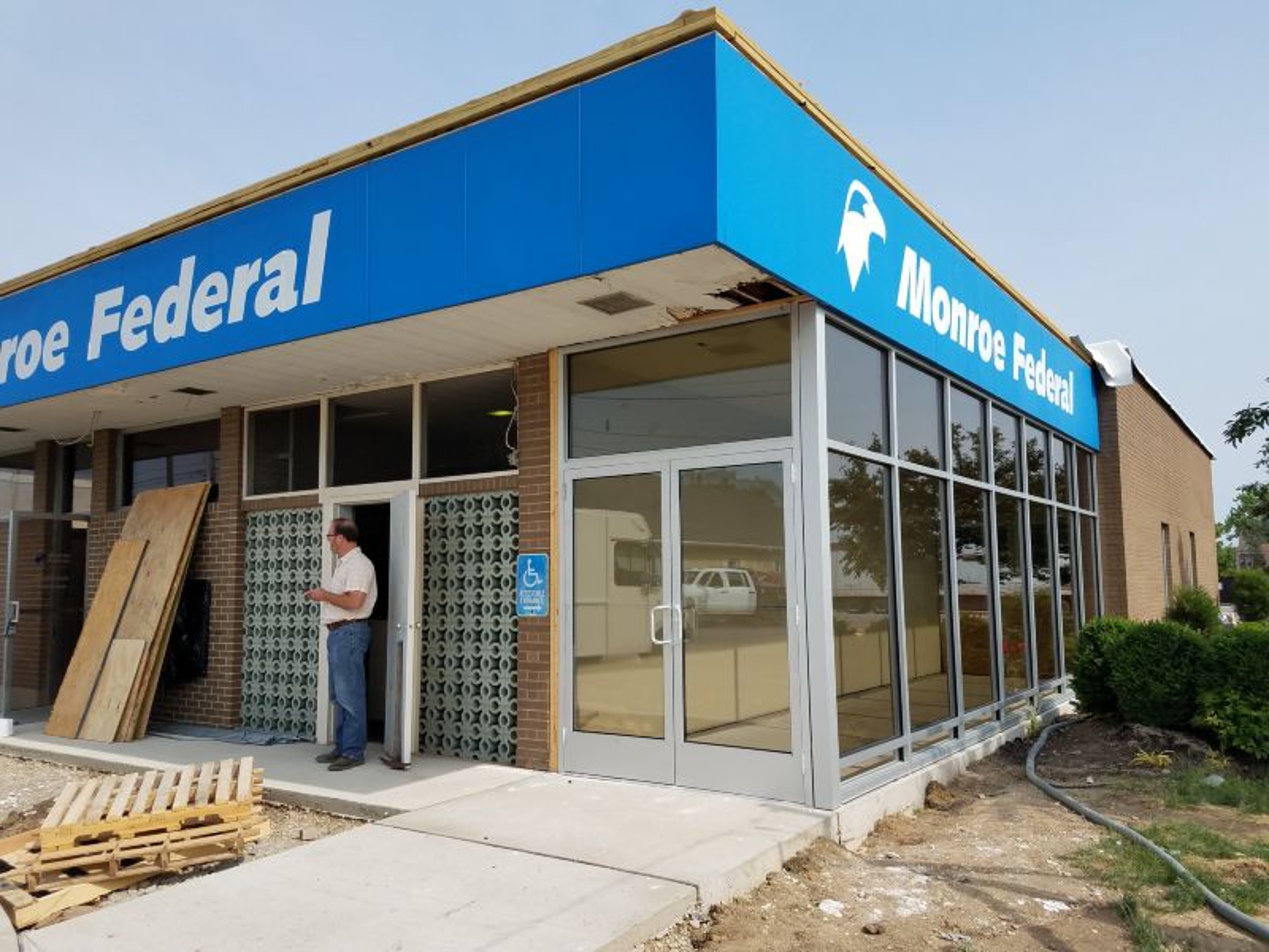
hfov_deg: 67.3
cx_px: 634
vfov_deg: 53.1
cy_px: 476
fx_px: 953
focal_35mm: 26
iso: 40
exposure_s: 1/2264
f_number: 1.7
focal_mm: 4.2
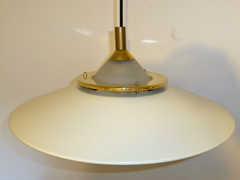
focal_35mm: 34
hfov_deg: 54.0
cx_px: 120
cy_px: 90
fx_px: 236
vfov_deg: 41.8
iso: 100
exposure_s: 1/5
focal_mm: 6.1
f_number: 3.7
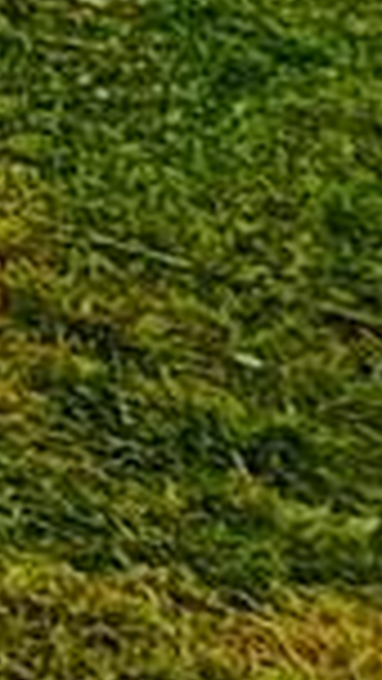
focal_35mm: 135
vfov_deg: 11.7
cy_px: -1135
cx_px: -2809
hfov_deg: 3.6
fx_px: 2430
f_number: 2.2
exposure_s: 1/1276
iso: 50
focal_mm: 2.2
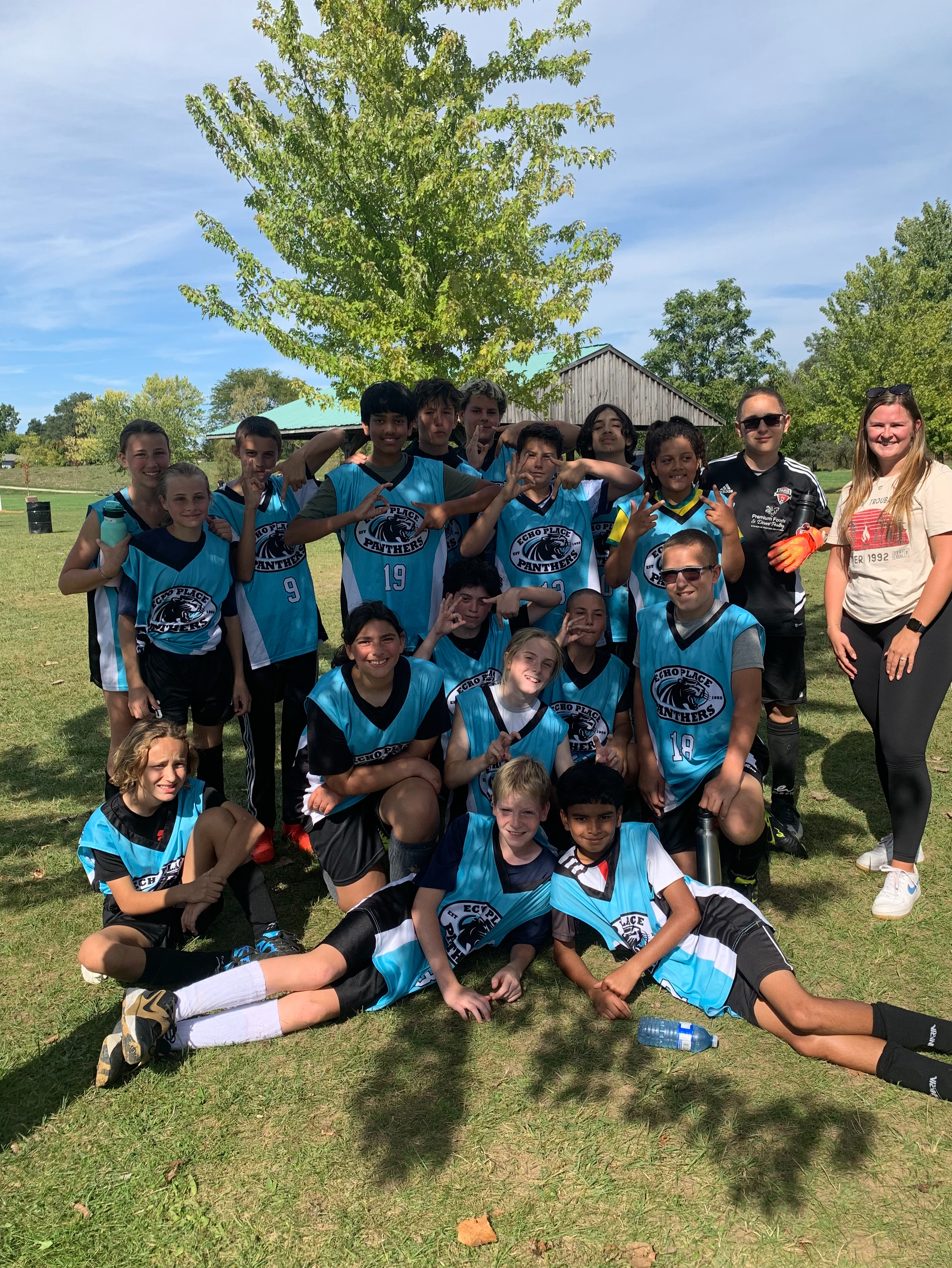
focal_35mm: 28
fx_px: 1026
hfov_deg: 49.8
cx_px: 501
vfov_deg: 63.4
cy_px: 629
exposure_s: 1/1845
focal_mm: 4.25
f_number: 1.8
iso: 25
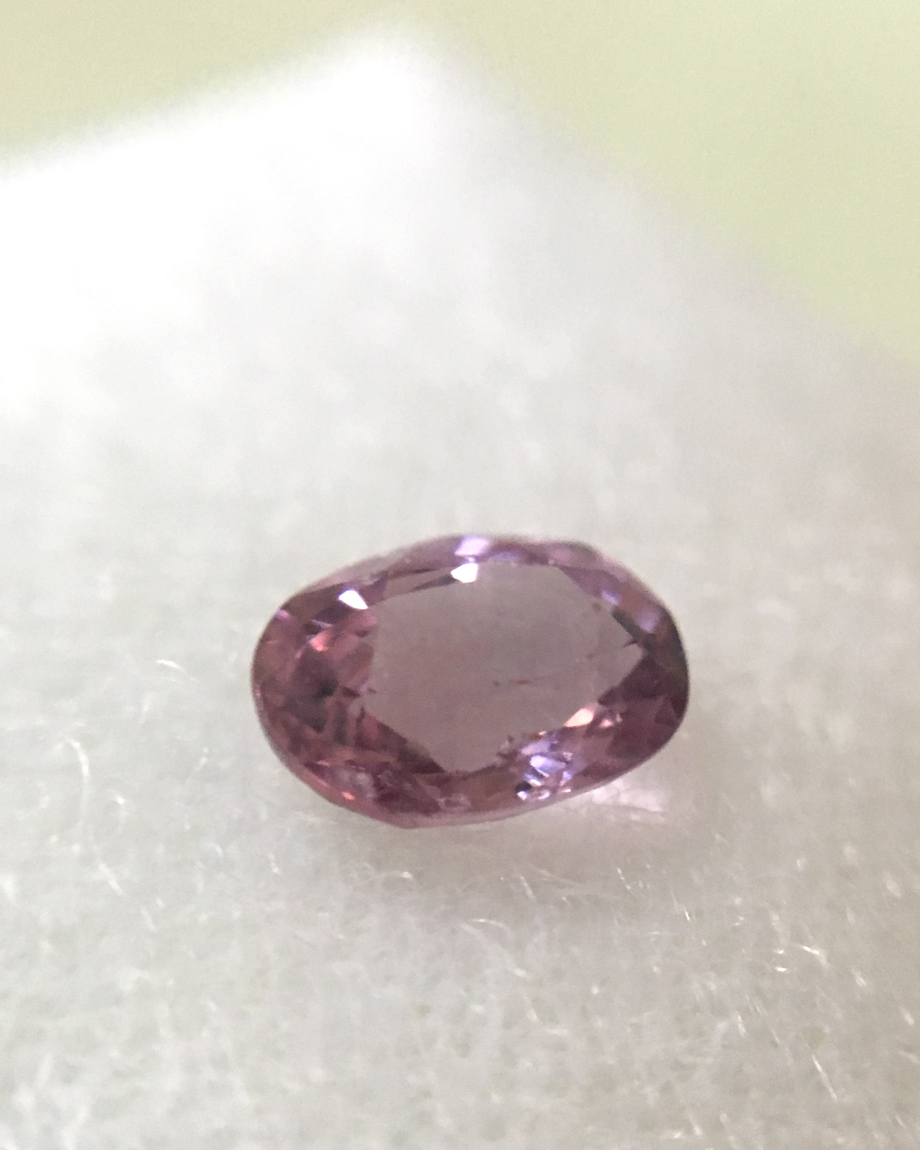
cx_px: 468
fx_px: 1055
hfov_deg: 47.1
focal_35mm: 31
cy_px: 605
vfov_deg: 57.1
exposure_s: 1/33
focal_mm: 4.15
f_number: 2.2
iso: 160
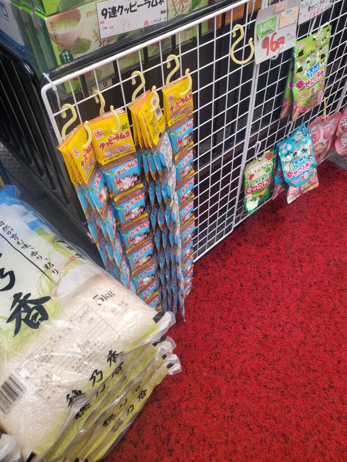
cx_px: 174
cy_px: 231
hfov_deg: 53.1
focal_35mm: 26
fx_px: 348
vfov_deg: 67.3
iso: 125
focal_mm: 4.3
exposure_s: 1/120
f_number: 2.4
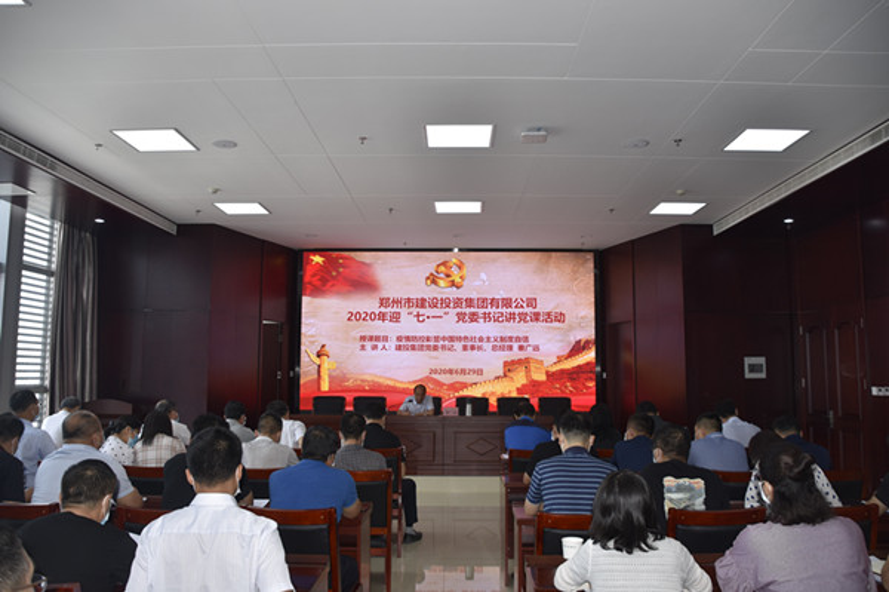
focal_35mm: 27
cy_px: 296
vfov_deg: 47.9
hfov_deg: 67.4
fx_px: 666
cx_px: 444
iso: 200
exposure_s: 1/160
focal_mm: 18
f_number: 3.5
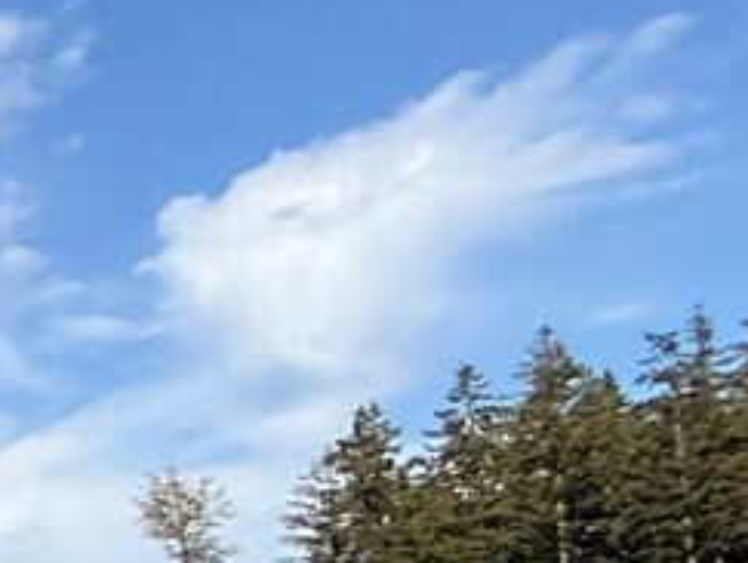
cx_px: -1561
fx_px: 1991
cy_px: 797
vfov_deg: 15.1
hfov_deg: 11.1
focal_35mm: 92
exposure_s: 1/2976
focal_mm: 2.22
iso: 50
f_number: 2.2
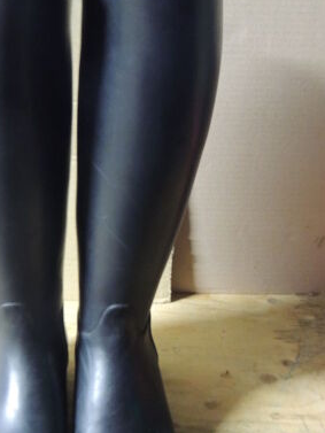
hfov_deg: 25.9
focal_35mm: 56
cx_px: 98
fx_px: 701
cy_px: 226
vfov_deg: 34.3
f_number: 3.2
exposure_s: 1/1.6
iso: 800
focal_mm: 5.8
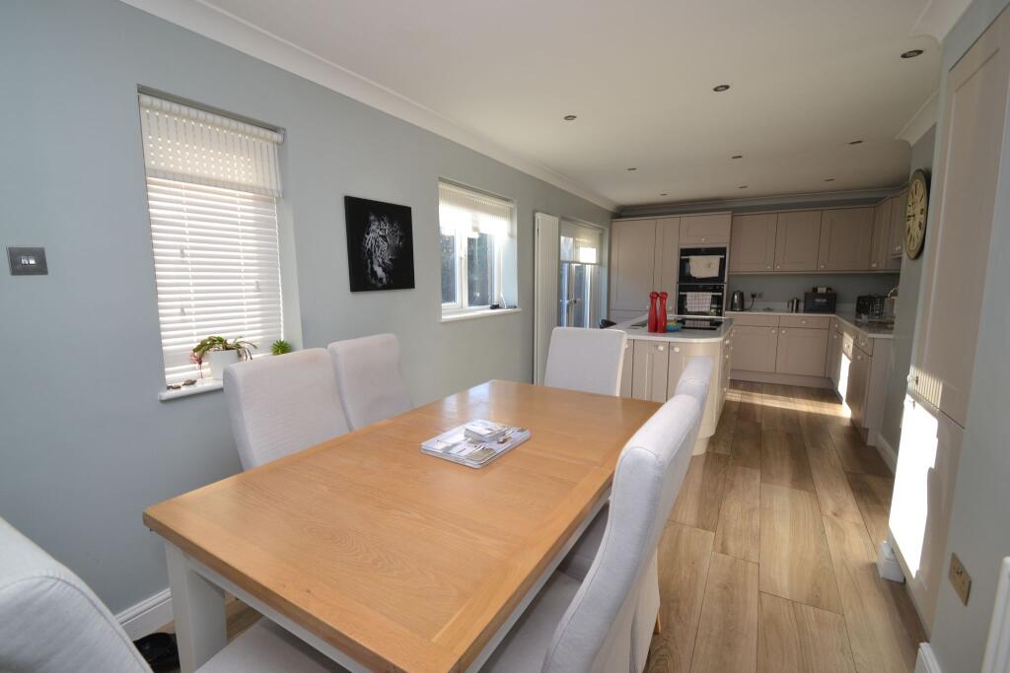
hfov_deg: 100.4
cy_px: 336
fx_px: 421
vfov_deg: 77.3
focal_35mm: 15
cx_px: 505
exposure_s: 1/125
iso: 320
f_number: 5.6
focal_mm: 10
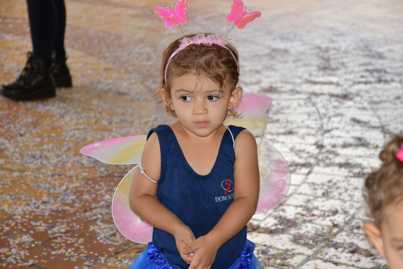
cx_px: 202
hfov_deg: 21.9
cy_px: 134
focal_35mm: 93
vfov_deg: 14.7
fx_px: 1041
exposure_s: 1/160
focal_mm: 62
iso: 200
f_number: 5
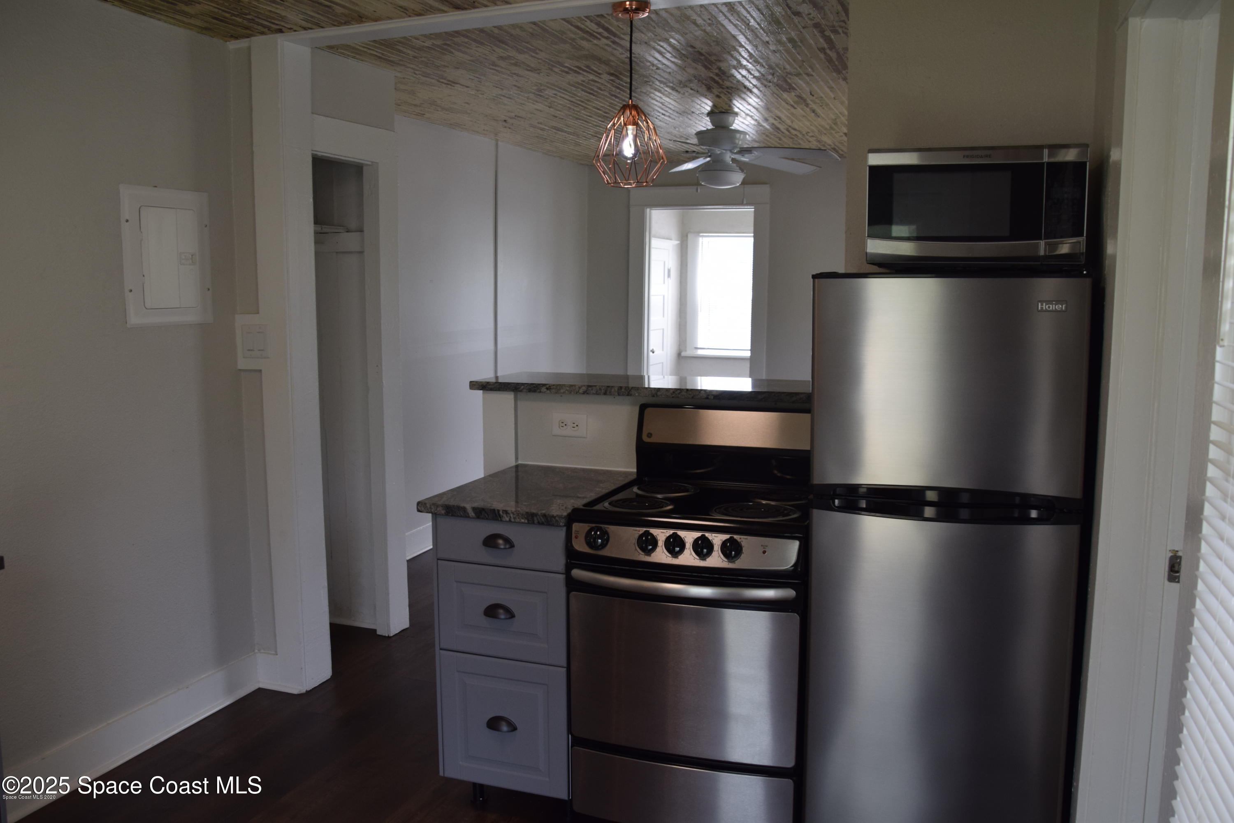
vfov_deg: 43.6
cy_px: 412
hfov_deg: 61.9
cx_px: 617
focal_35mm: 30
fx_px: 1028
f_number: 5.6
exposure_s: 1/125
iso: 400
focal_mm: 20
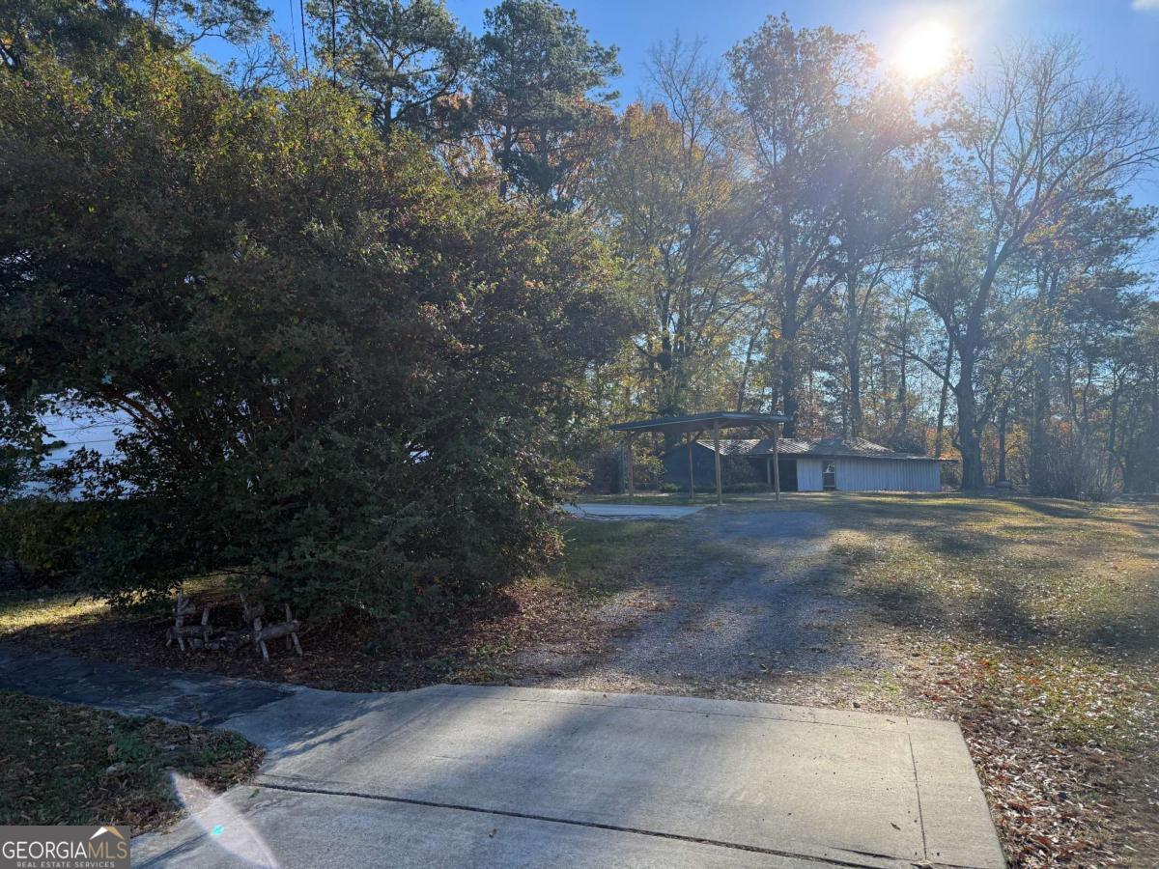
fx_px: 804
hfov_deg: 71.6
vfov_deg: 56.8
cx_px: 580
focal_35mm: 24
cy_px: 434
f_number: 1.78
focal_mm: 6.76
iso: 100
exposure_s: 1/2525
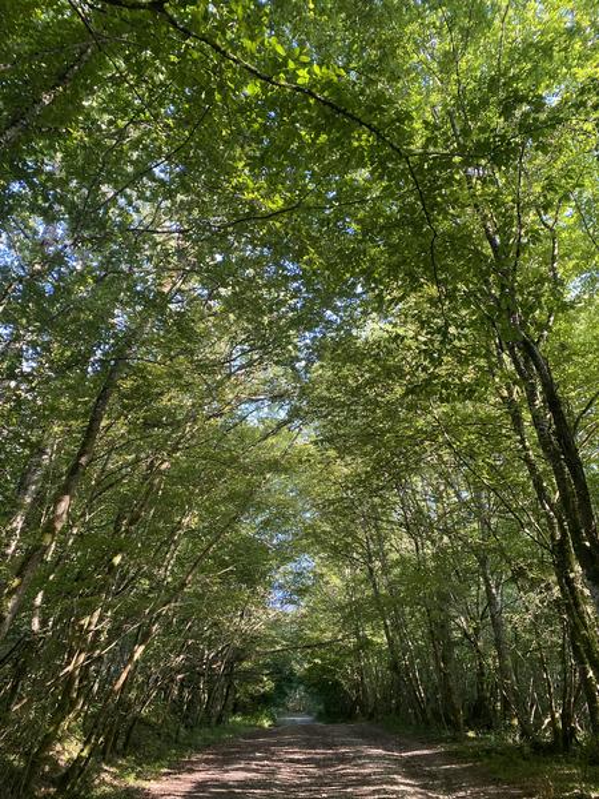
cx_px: 300
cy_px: 400
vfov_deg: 67.3
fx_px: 600
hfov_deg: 53.1
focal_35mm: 26
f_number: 1.8
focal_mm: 4.25
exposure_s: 1/121
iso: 100
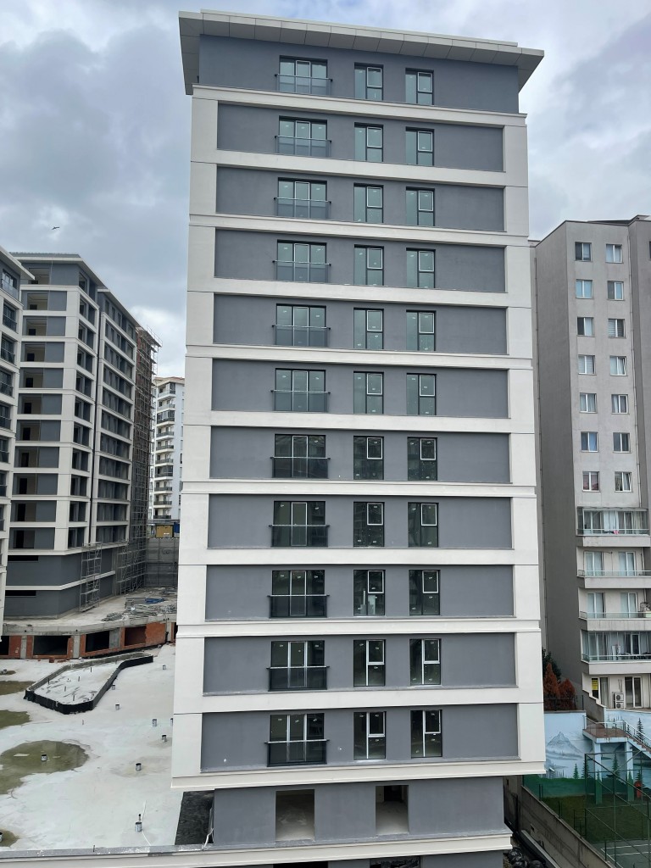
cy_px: 434
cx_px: 326
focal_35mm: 25
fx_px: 627
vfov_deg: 69.4
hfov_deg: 54.9
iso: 32
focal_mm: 5.1
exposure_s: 1/1946
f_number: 1.6
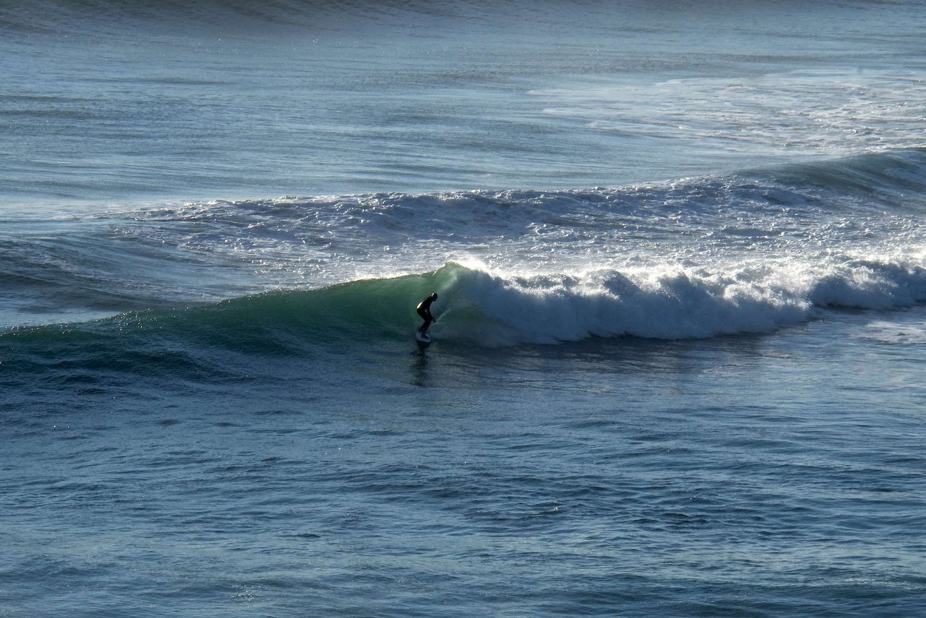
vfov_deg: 4.0
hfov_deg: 6.0
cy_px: 309
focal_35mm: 345
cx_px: 463
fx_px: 8874
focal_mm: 230
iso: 640
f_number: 22
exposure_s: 1/500
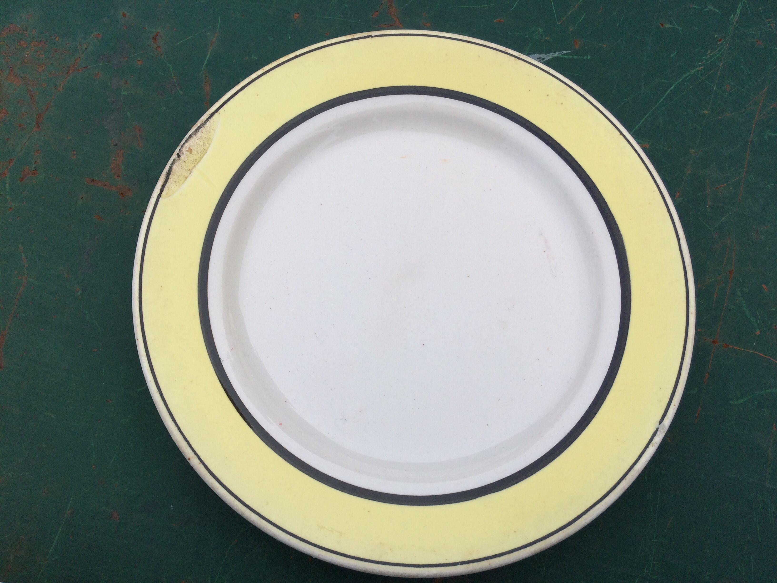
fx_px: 651
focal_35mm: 29
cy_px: 292
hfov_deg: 61.7
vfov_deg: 48.2
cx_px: 388
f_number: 2.2
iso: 32
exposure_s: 1/1001
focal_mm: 4.15
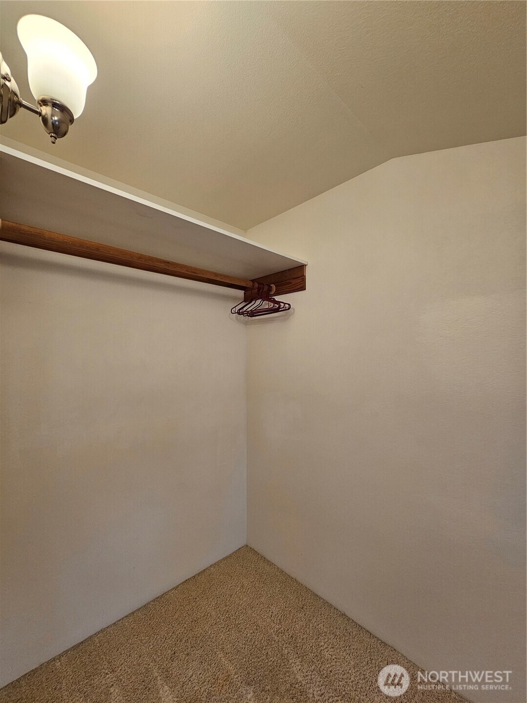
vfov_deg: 106.2
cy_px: 352
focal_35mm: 13
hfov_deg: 89.9
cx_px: 264
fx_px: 264
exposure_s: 1/60
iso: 125
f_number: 2.2
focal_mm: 2.2
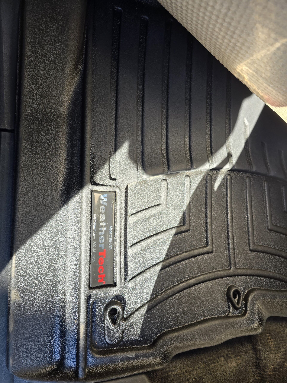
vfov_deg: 73.9
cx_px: 144
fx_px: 254
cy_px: 192
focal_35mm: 23
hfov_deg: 58.9
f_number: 1.7
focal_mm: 6.3
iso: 64
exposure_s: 1/180
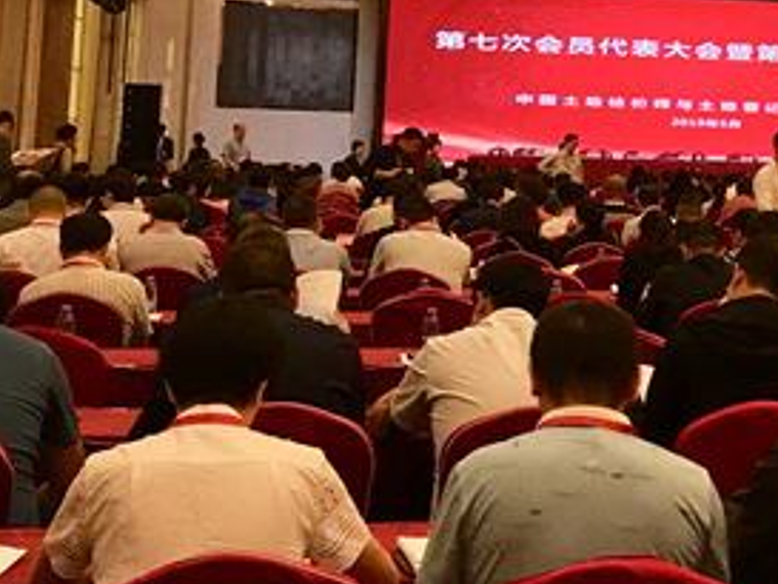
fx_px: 1911
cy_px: -20
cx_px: 769
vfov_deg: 16.9
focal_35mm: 85
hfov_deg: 22.2
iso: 50
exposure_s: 1/33
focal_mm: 4.15
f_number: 2.2
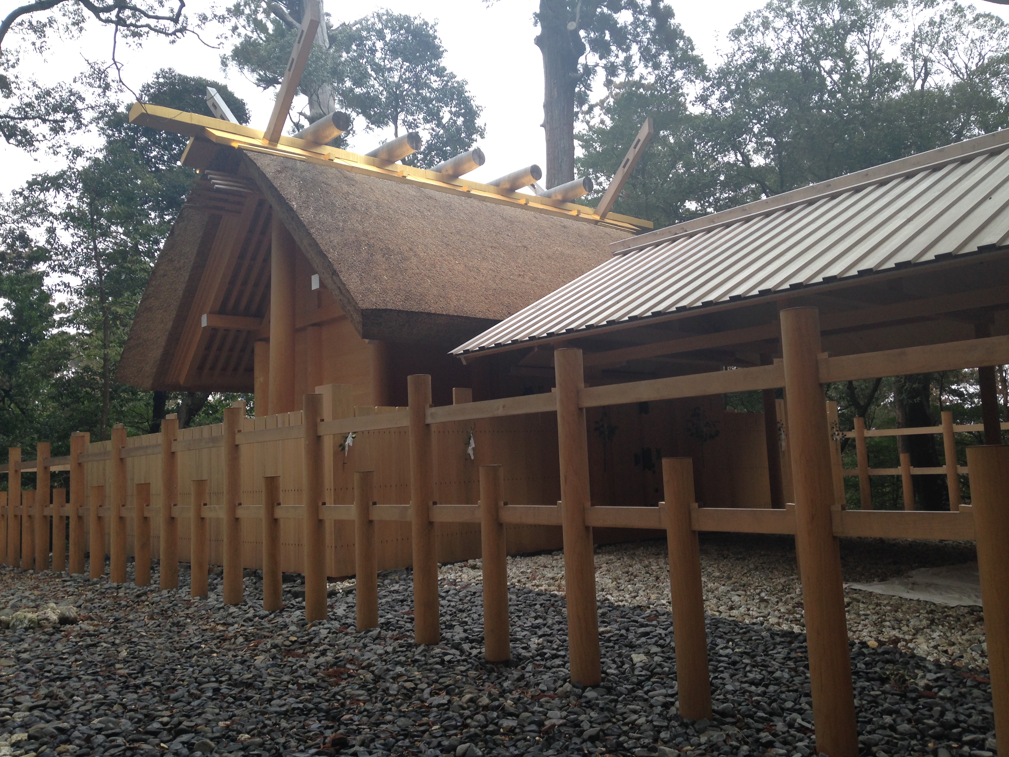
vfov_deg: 42.9
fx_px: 962
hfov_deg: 55.4
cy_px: 378
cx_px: 504
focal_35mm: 33
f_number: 2.4
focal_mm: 4.12
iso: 50
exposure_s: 1/124
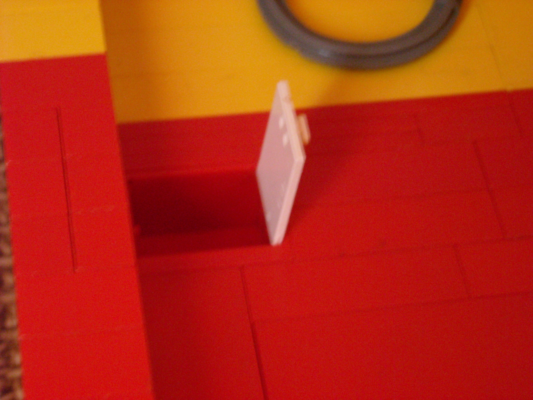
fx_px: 1617
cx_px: 266
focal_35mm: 105
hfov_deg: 18.7
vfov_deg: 14.1
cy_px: 200
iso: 800
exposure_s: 1/5
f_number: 4.7
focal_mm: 17.1
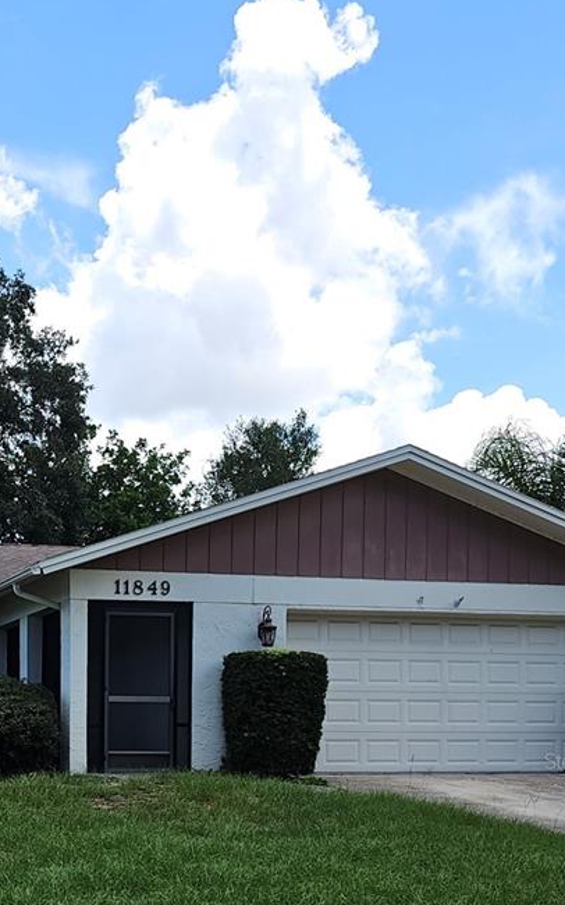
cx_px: 17
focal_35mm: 45
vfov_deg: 41.8
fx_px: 1109
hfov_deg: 27.2
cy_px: 760
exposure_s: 1/414
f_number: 1.7
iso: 10
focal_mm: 6.3
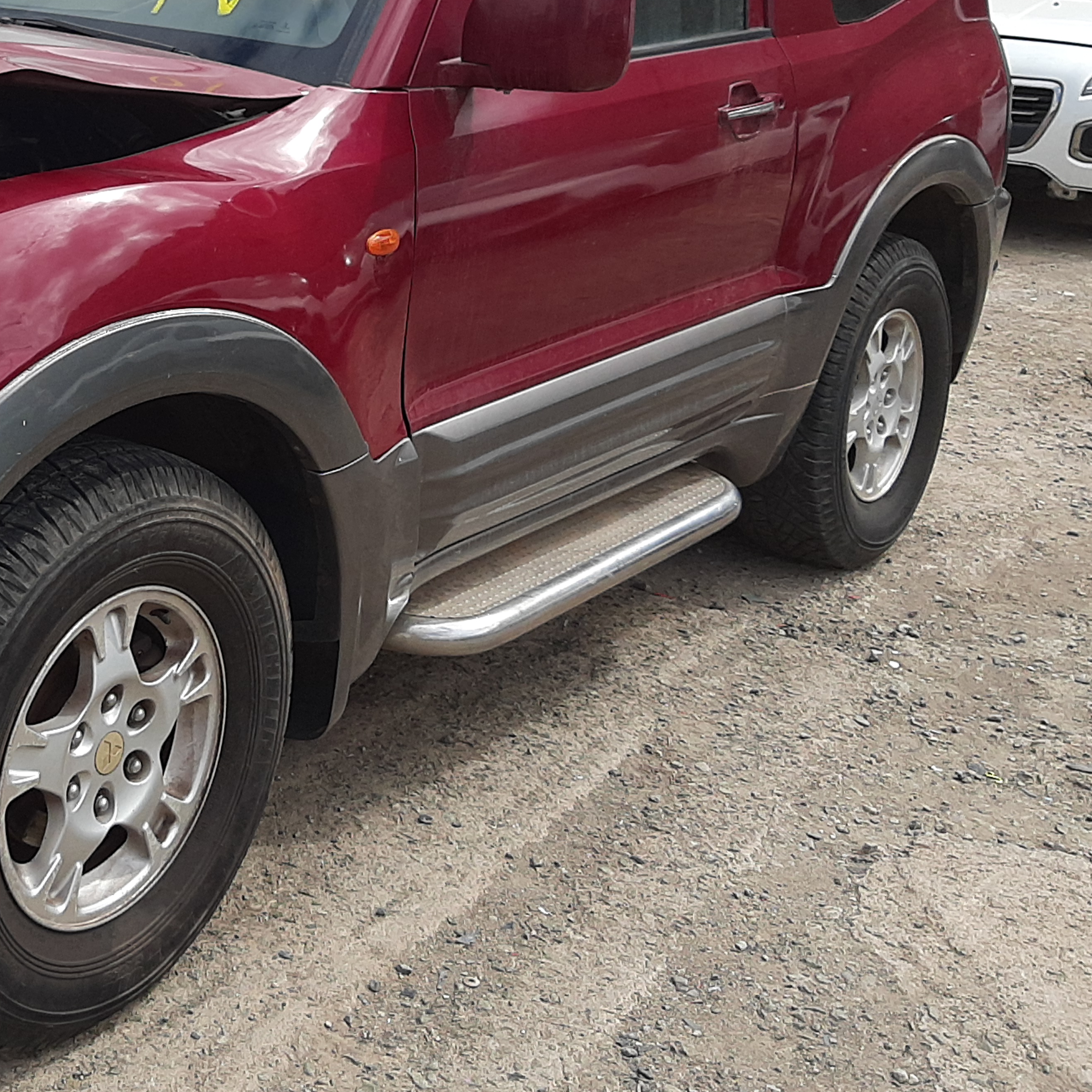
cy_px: 304
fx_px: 1785
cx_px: 126
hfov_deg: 32.5
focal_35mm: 50
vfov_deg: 33.5
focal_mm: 3.92
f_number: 1.7
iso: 100
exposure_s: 1/1869
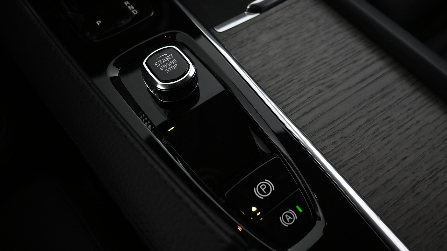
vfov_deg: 44.4
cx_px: 225
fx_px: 308
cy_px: 135
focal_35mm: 26
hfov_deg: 71.9
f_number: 3.5
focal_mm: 16
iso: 1600
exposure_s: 1/40
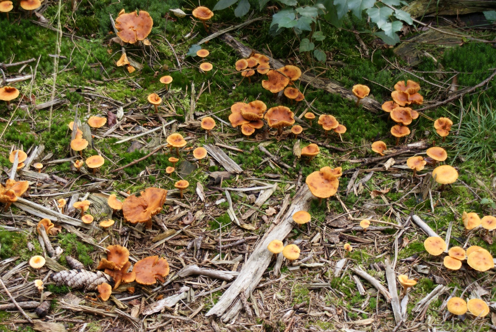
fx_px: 1035
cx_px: 248
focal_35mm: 75
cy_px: 166
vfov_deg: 18.2
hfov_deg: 27.0
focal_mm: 50
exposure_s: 1/80
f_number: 5.6
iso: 200
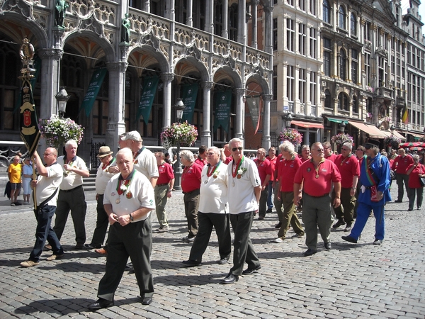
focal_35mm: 35
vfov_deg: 40.7
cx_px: 212
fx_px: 430
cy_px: 160
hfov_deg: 52.6
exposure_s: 1/250
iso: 118
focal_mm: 5.7
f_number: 5.6
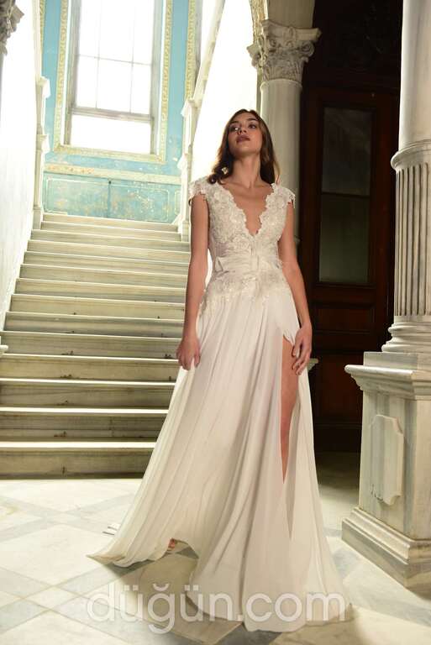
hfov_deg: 41.2
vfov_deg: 58.7
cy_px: 322
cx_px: 216
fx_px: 574
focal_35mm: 32
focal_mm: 32
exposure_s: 1/125
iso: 640
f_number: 4
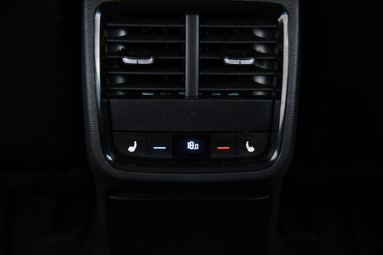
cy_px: 128
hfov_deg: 32.4
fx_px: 660
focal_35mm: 62
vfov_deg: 21.9
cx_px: 192
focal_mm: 62
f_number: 4
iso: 4000
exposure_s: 1/15
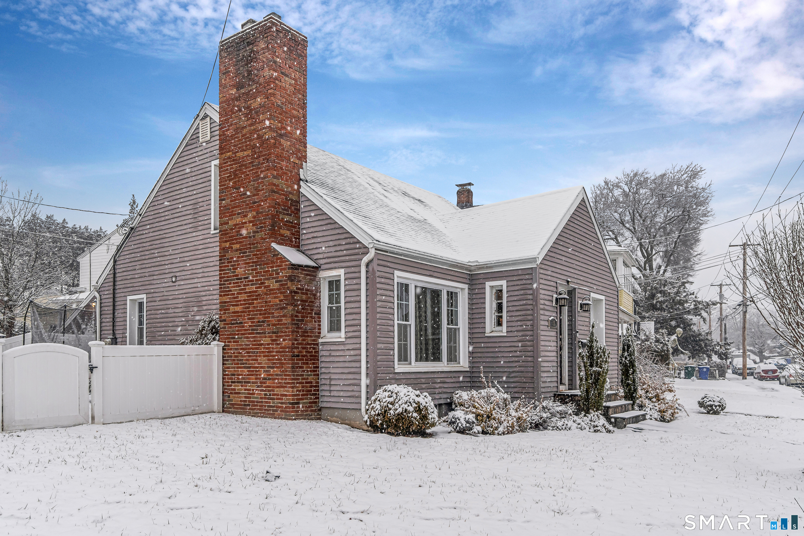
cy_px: 268
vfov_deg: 50.4
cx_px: 402
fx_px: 569
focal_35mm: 26
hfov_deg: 70.4
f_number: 5.6
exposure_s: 1/250
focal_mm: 17
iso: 100
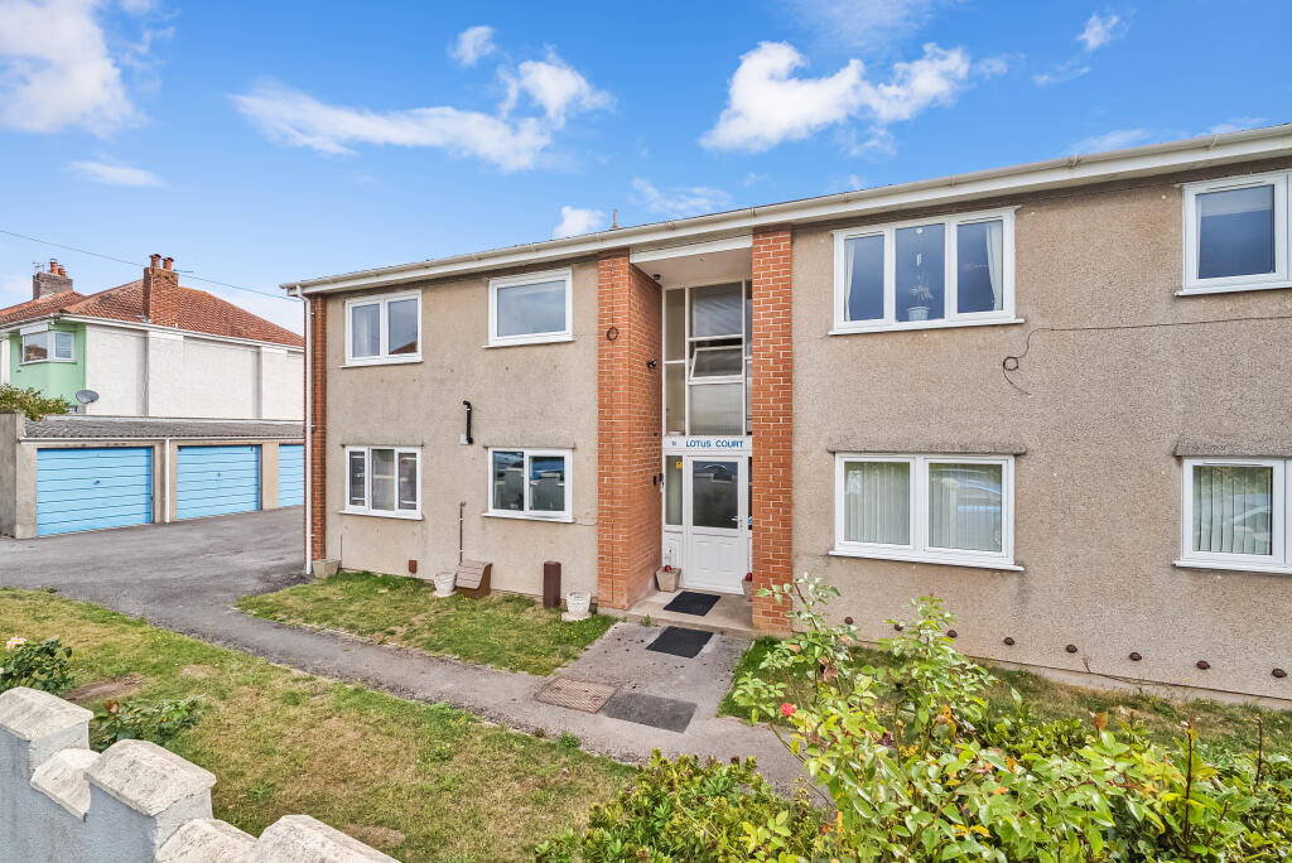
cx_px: 646
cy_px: 432
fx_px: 503
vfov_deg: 81.3
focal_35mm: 14
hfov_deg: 104.2
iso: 100
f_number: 10
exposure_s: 1/80
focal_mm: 14
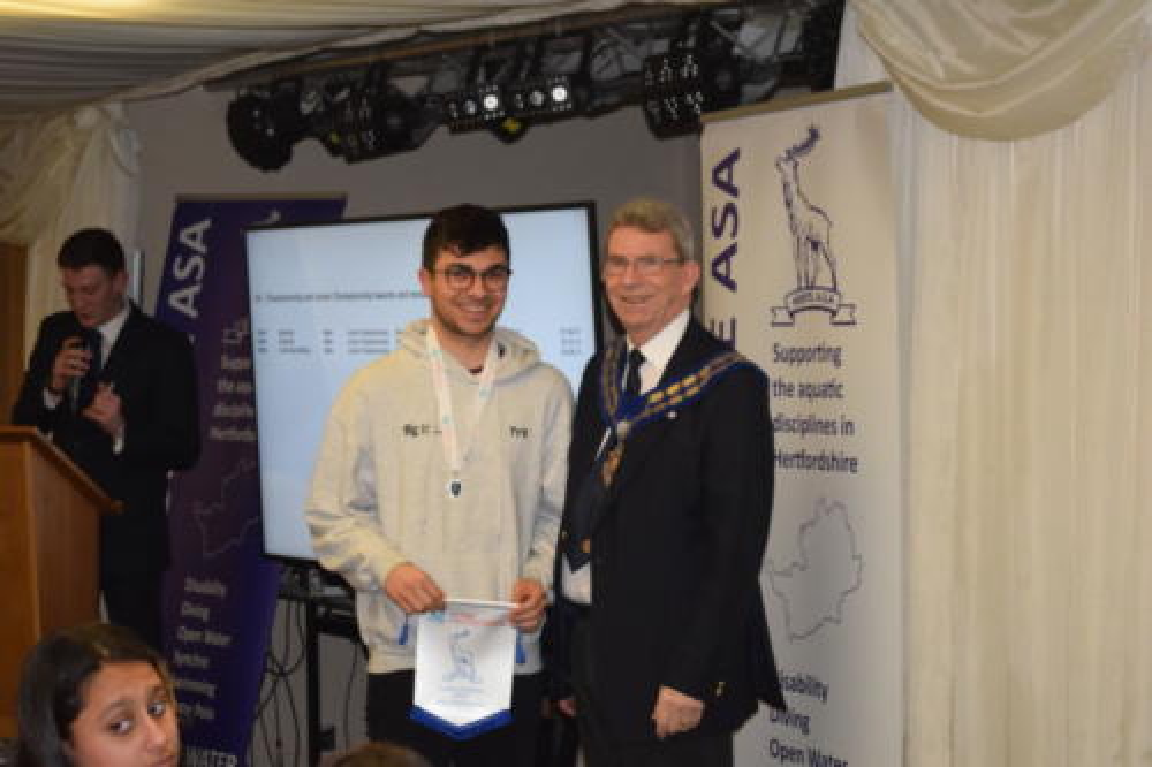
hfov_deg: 24.6
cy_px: 384
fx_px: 2639
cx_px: 576
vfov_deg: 16.5
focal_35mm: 82
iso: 2800
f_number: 5.6
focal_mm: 55
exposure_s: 1/60
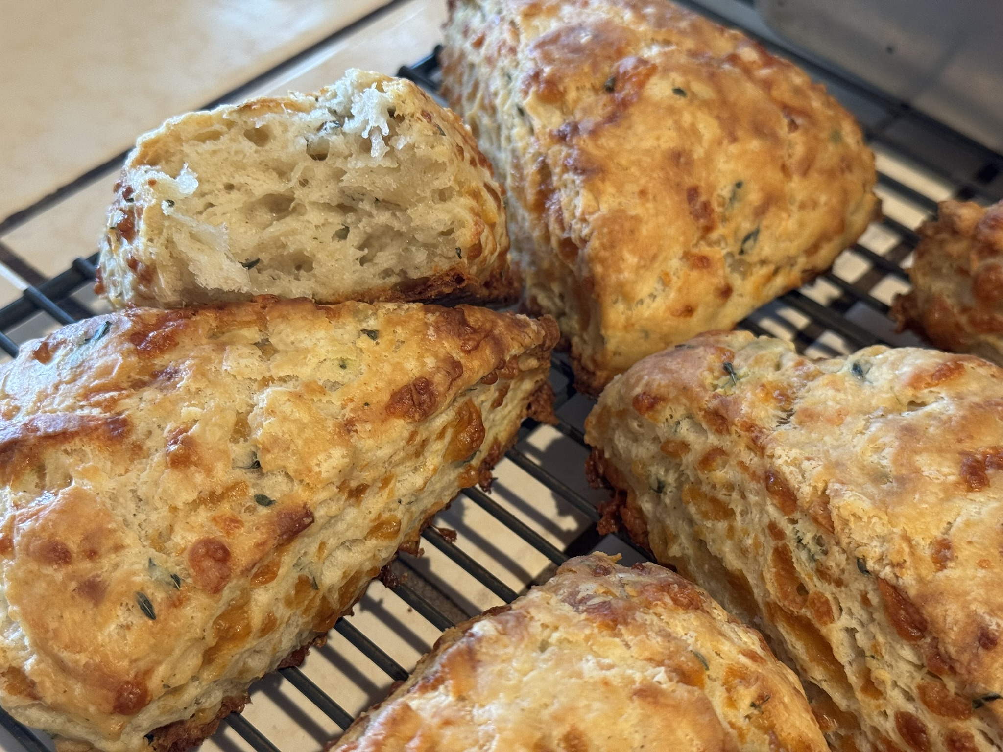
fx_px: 1391
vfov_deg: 30.3
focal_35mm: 48
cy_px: 376
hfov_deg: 39.7
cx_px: 502
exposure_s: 1/40
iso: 200
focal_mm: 6.76
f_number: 1.78
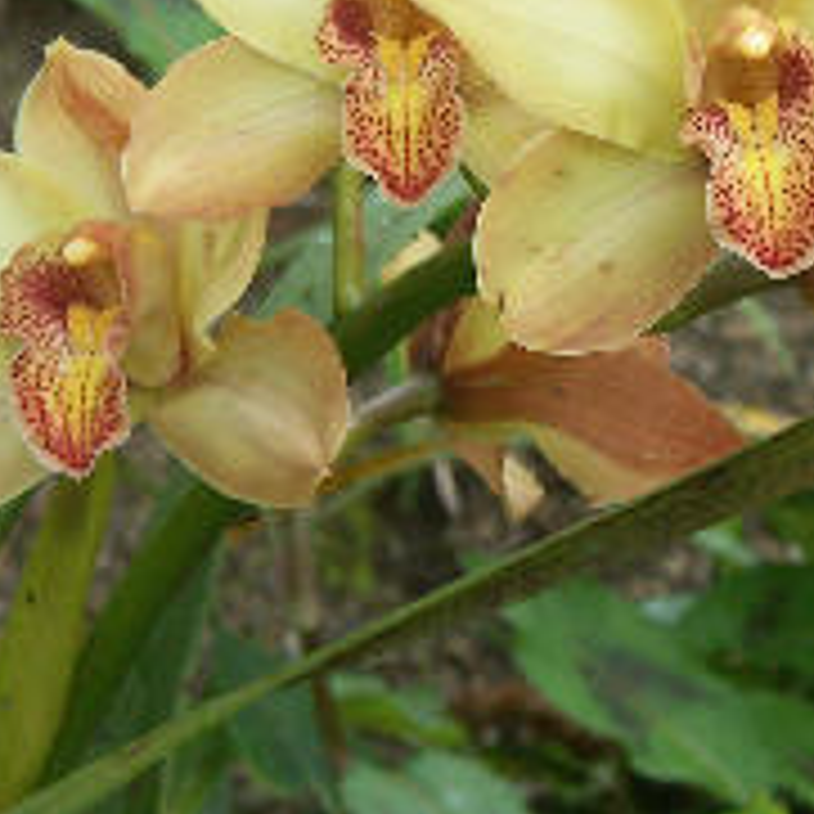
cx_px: 609
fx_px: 9232
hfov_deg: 5.0
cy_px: 99
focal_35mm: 347
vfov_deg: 5.0
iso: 100
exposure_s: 1/320
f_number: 4
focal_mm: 33.81
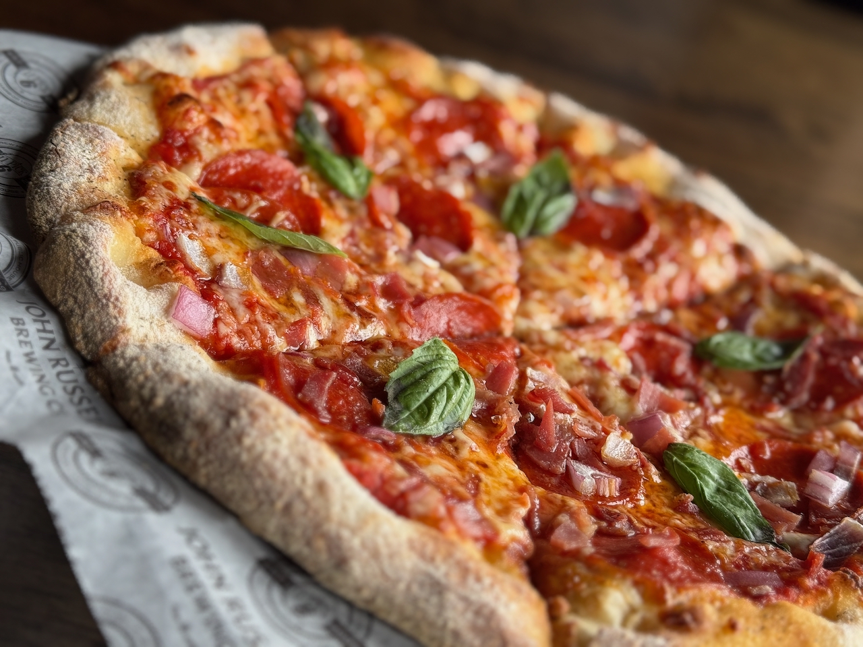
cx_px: 432
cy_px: 324
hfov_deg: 39.7
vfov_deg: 30.3
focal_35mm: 48
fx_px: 1197
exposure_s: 1/121
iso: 64
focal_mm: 6.76
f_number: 1.78
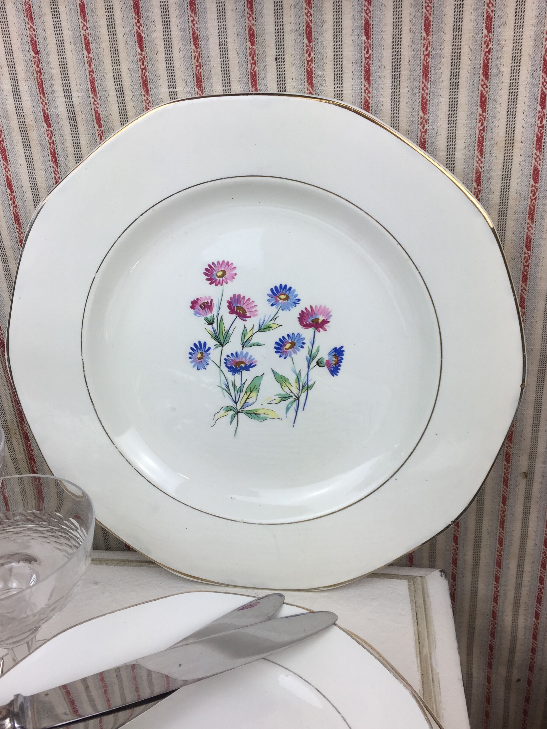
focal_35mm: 30
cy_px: 354
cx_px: 269
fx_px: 632
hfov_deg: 46.8
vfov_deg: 60.0
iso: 32
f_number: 2.2
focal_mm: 4.15
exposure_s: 1/130
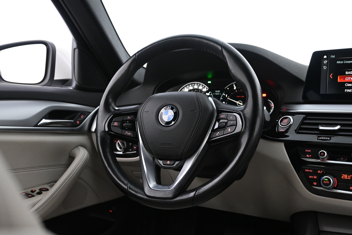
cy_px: 118
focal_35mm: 38
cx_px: 176
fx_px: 367
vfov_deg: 35.5
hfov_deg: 51.3
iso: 2500
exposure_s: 1/25
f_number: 4.2
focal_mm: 25
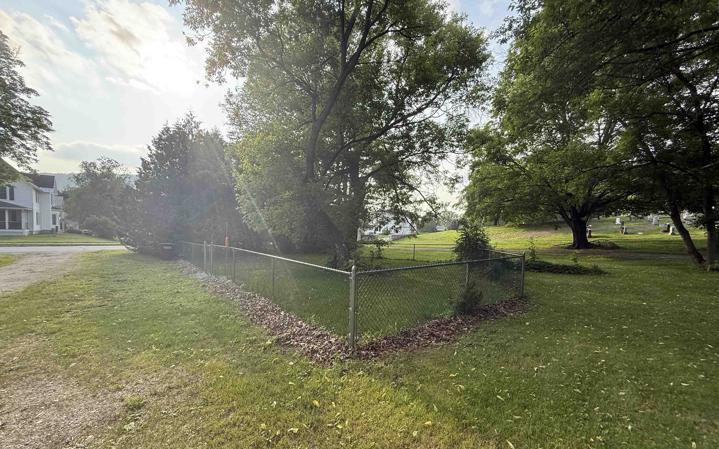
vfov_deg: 74.7
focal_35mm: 15
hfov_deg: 101.5
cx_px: 361
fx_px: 294
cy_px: 243
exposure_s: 1/479
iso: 64
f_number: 2.2
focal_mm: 2.22
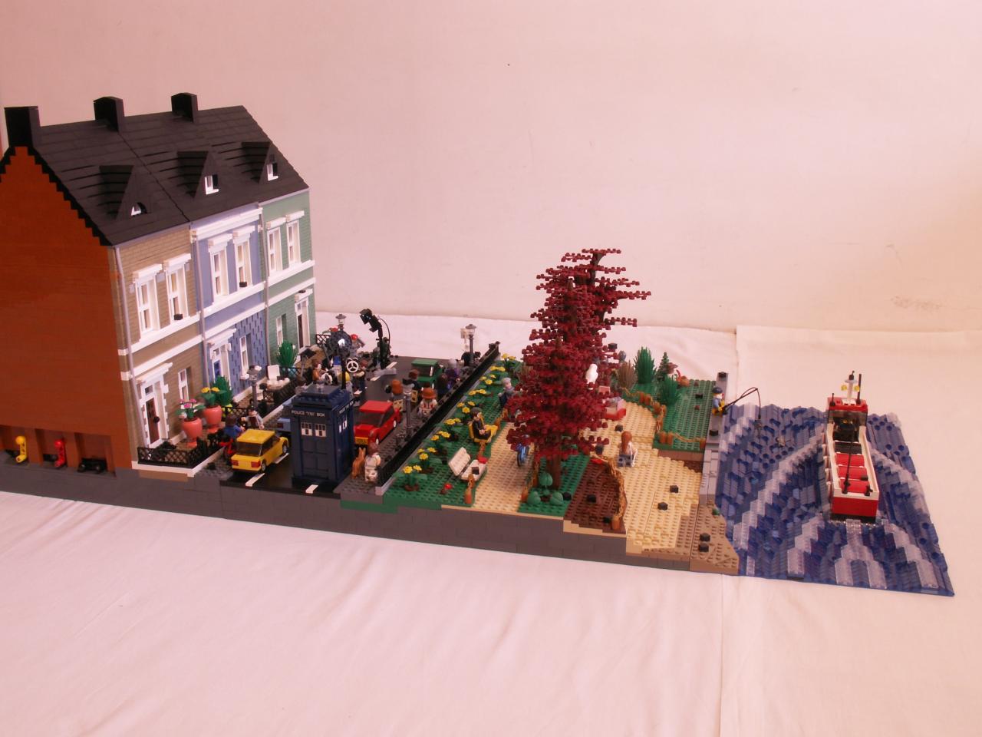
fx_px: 1021
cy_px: 368
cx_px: 491
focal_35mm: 36
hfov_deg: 51.4
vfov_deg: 39.7
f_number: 8
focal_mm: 5.91
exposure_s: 1.3
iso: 50
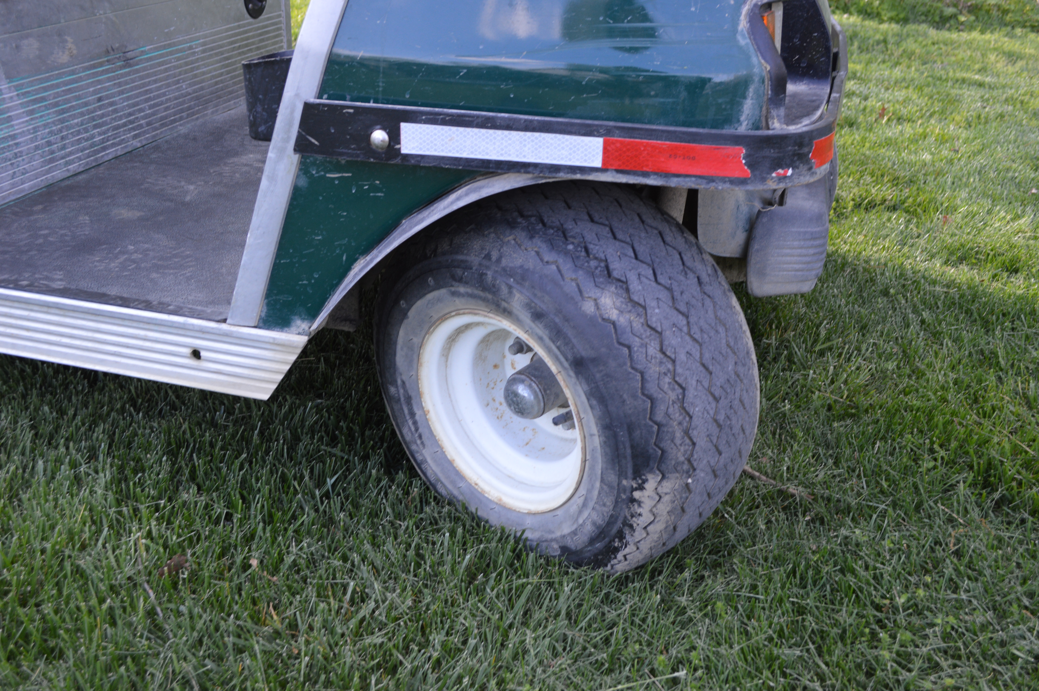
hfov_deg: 57.3
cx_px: 520
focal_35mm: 33
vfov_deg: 39.9
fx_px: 952
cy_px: 346
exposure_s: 1/125
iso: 320
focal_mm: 22
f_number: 5.6
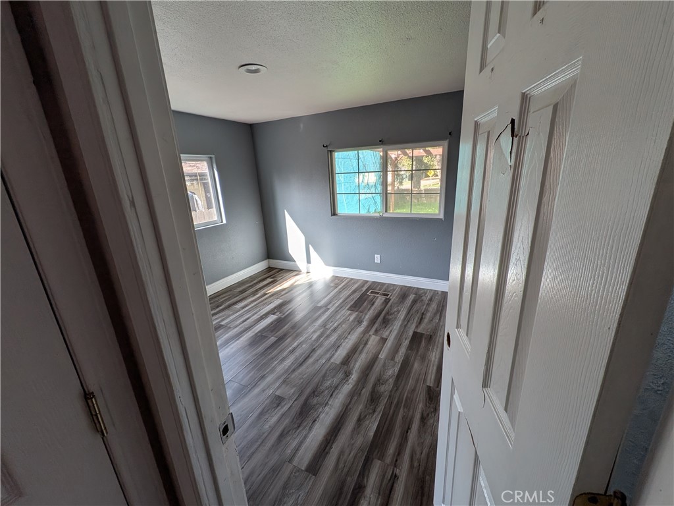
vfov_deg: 89.9
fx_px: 253
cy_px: 253
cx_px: 337
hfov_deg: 106.2
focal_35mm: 13
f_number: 2.2
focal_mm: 1.54
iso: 38
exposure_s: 1/74.5
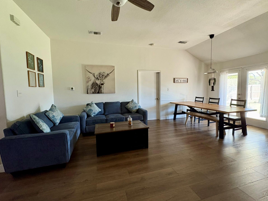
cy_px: 97
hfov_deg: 98.1
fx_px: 116
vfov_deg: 81.7
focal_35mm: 15
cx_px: 130
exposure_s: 1/60
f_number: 2.2
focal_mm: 2.22
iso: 400
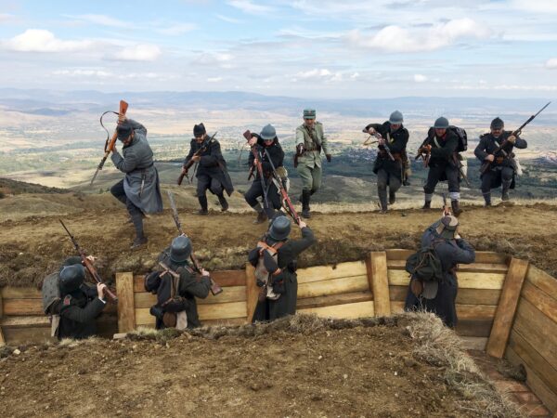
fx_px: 467
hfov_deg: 61.7
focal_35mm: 29
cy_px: 209
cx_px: 278
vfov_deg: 48.2
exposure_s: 1/1282
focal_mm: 4.15
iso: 25
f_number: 2.2
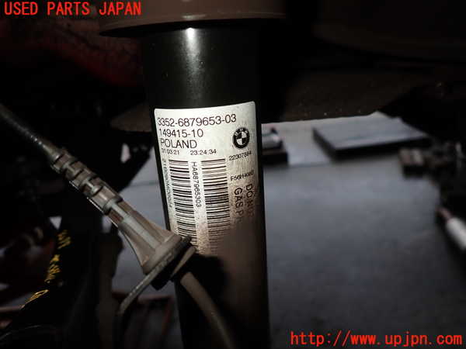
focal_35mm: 25
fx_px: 337
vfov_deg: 54.9
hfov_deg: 69.4
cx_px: 233
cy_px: 174
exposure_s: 1/30
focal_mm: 4.5
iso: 125
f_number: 5.6
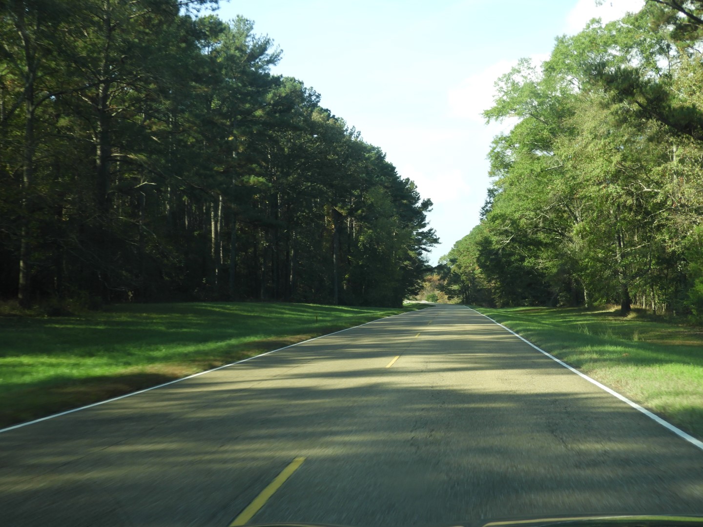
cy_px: 264
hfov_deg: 42.1
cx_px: 352
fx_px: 914
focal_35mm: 45
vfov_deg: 32.2
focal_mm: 8.1
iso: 100
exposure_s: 1/200
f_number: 4
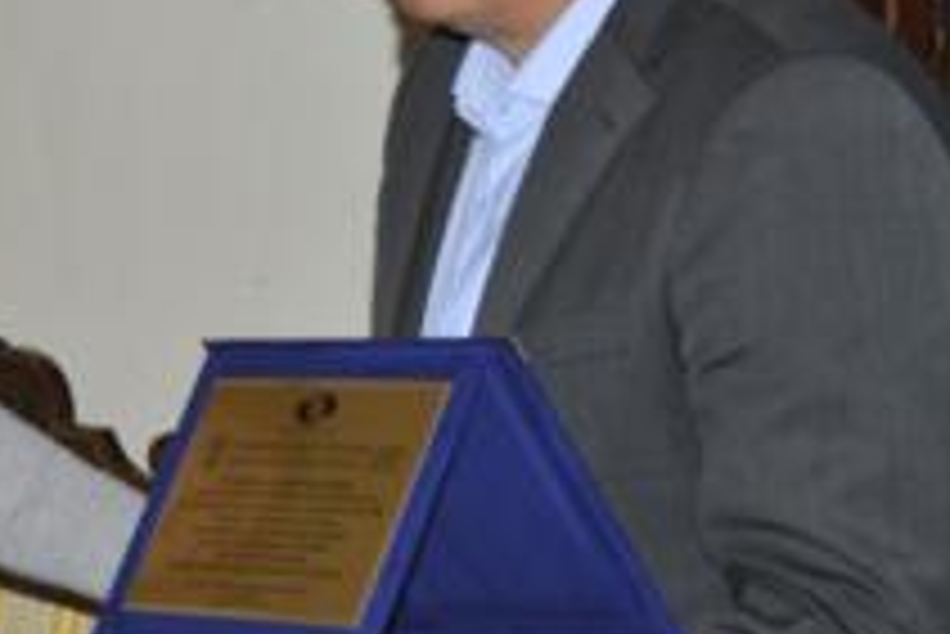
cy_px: 151
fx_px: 5308
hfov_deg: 10.1
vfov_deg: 6.8
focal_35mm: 201
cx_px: -81
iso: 400
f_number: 5.6
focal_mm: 85
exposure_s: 1/60
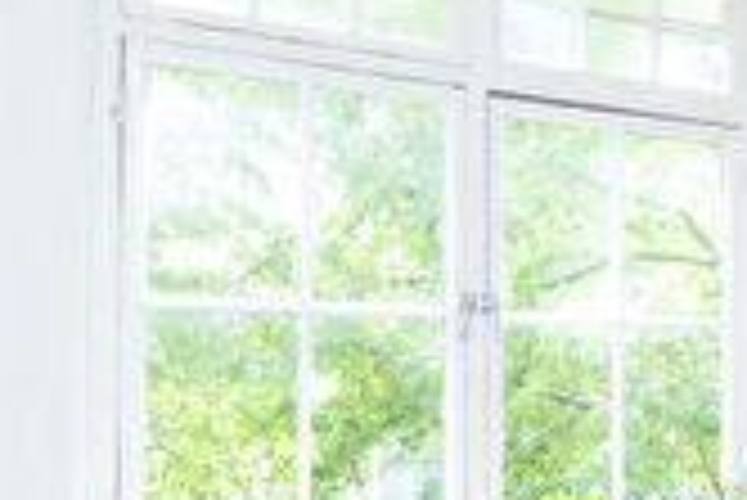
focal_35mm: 59
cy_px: 455
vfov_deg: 22.5
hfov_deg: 24.9
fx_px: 1225
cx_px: 1156
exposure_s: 1/15
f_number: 8
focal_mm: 14
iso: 250
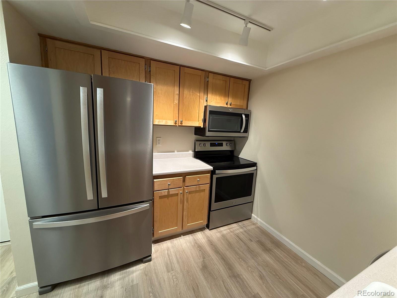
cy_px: 149
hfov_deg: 102.1
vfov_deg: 85.7
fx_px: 161
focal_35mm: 14
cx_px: 198
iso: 200
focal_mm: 2.22
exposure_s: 1/120
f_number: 2.2
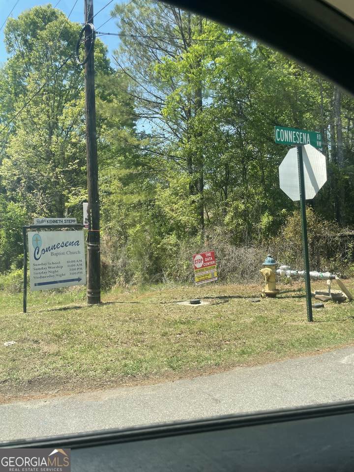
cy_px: 236
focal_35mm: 26
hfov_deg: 53.1
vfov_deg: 67.3
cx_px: 177
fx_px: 355
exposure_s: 1/1125
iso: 32
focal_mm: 4.2
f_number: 1.6
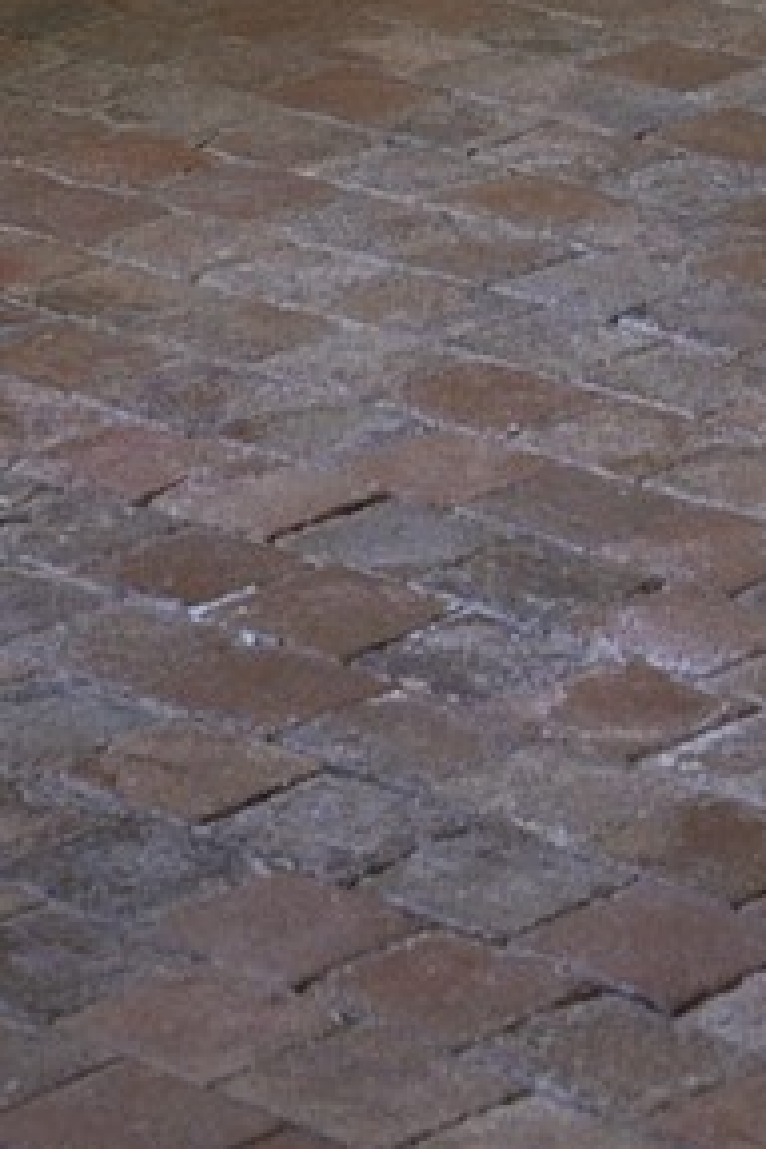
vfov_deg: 9.2
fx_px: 6383
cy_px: -1604
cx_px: 586
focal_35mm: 200
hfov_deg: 6.9
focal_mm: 36
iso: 800
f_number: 9
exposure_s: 1/100
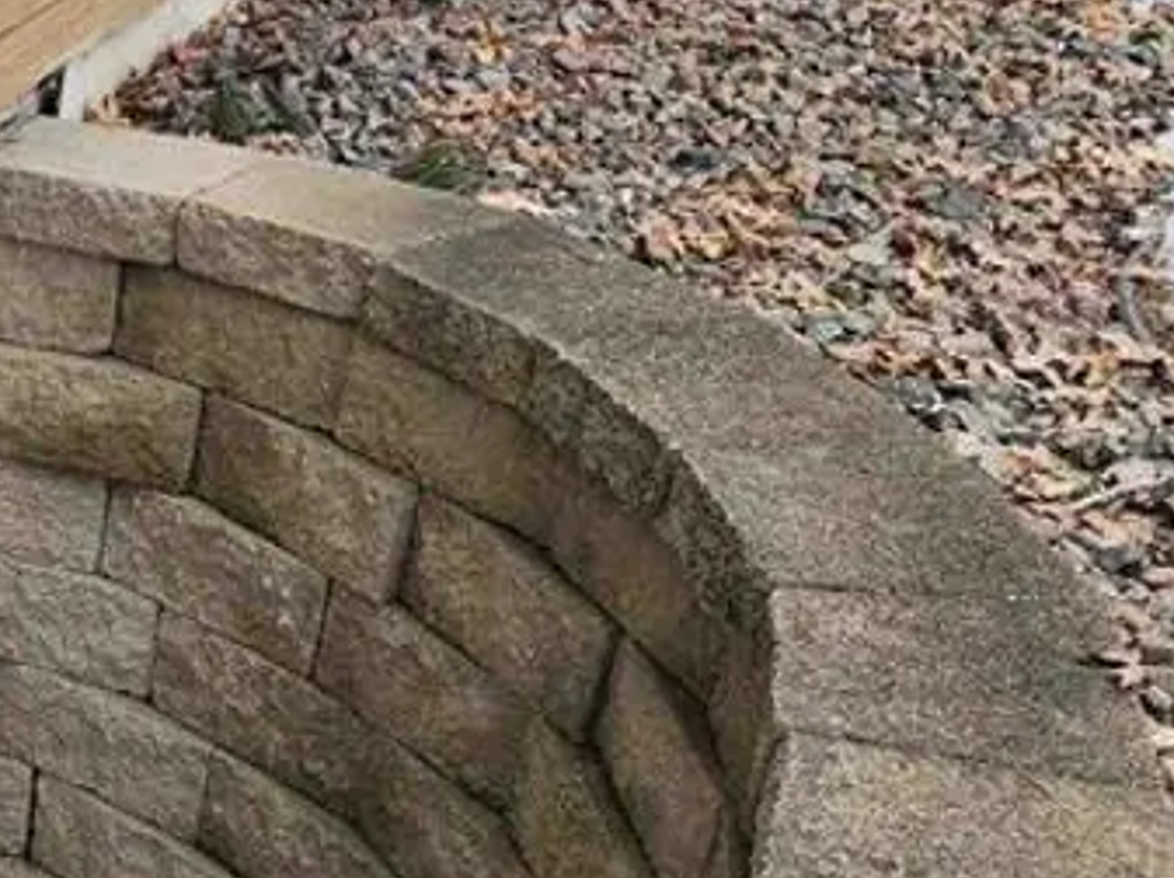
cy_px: 808
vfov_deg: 17.7
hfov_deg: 20.2
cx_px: -627
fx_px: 2778
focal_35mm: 82
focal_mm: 5.54
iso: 25
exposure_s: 1/315
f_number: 1.8
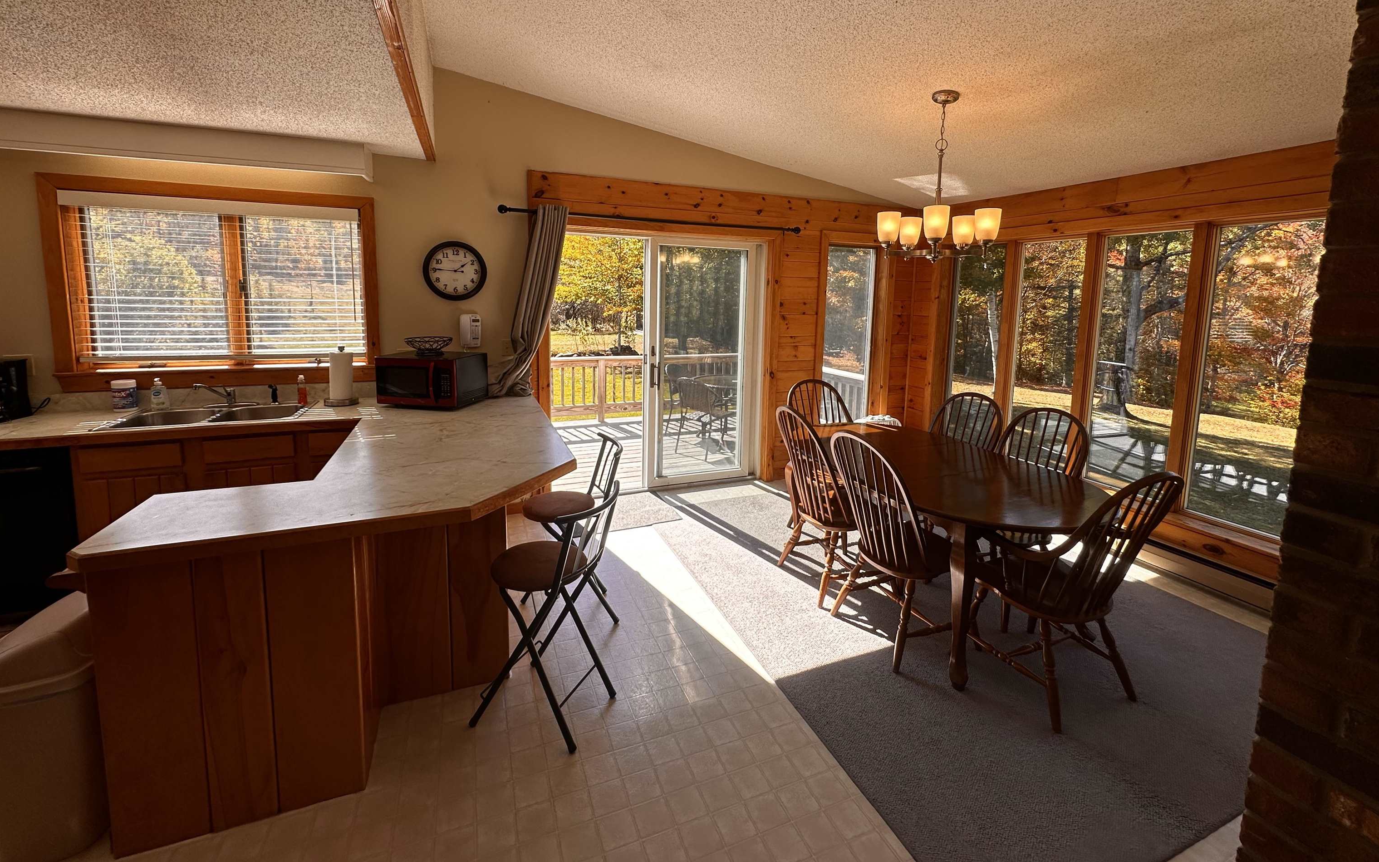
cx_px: 696
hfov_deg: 101.5
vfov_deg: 74.2
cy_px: 354
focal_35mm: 15
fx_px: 564
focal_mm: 2.22
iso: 40
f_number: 2.2
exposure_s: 1/335
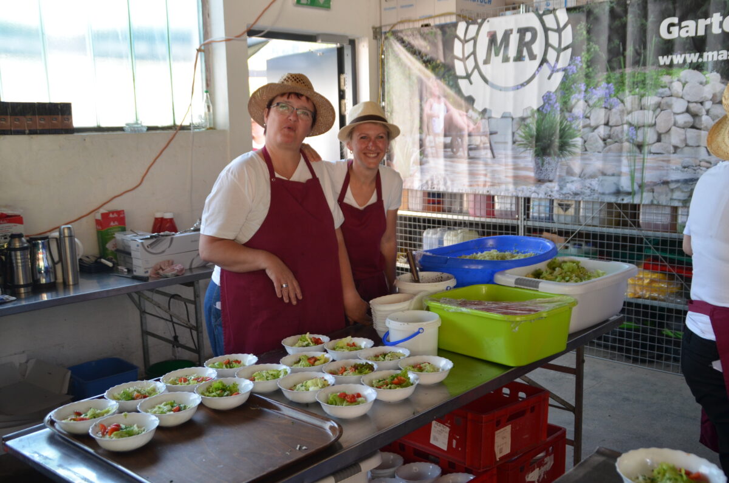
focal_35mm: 38
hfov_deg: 51.4
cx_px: 364
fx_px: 758
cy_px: 242
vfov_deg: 35.3
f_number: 5
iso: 400
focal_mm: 25
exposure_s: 1/100
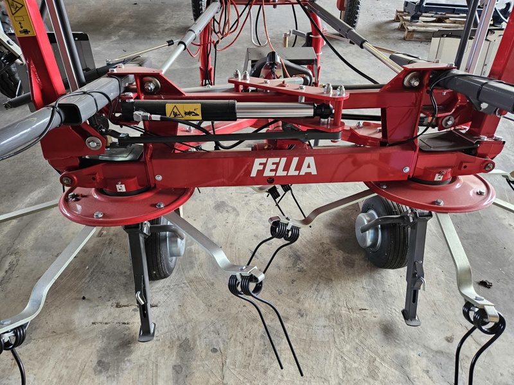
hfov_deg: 73.9
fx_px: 342
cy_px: 192
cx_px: 257
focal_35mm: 23
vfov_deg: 58.9
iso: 320
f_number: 1.8
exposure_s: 1/100
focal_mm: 5.4
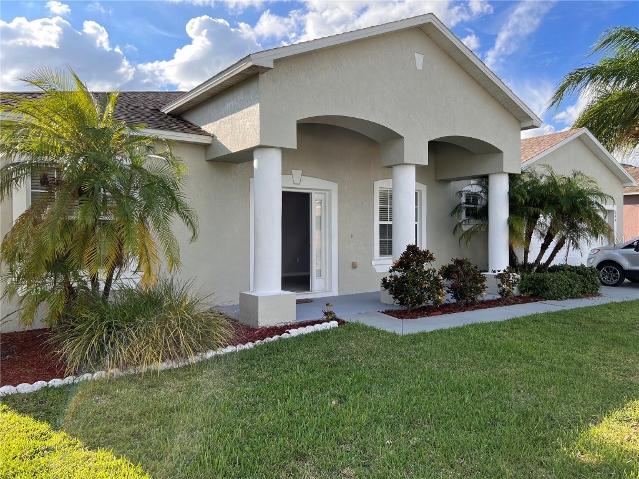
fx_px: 480
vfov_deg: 53.1
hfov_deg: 67.3
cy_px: 240
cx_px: 320
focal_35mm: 26
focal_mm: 5.7
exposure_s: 1/1575
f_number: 1.5
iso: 50
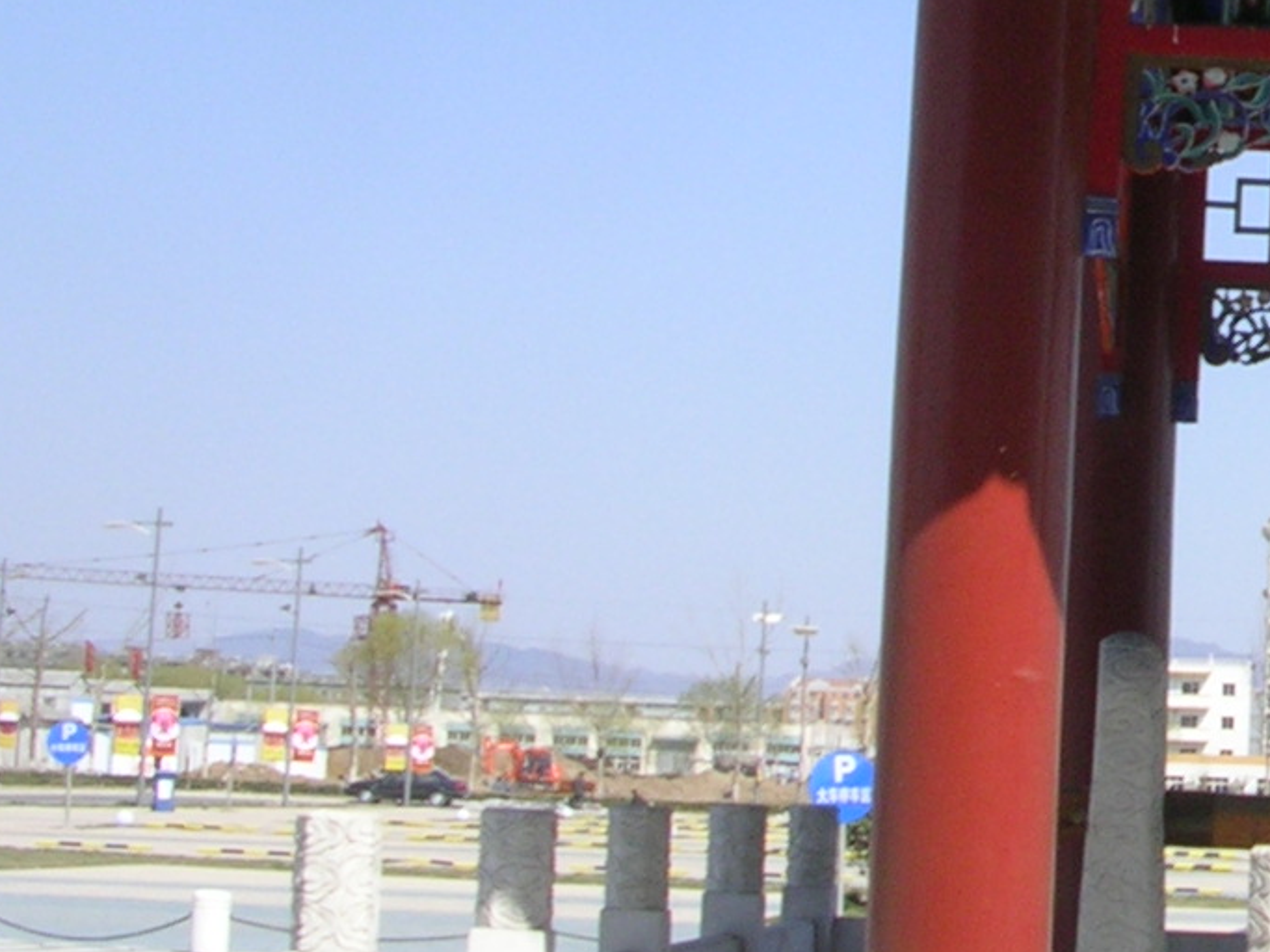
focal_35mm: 114
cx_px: 1819
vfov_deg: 12.8
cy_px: -6
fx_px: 4182
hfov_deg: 16.0
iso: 50
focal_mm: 5.8
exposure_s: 1/282
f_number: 5.6
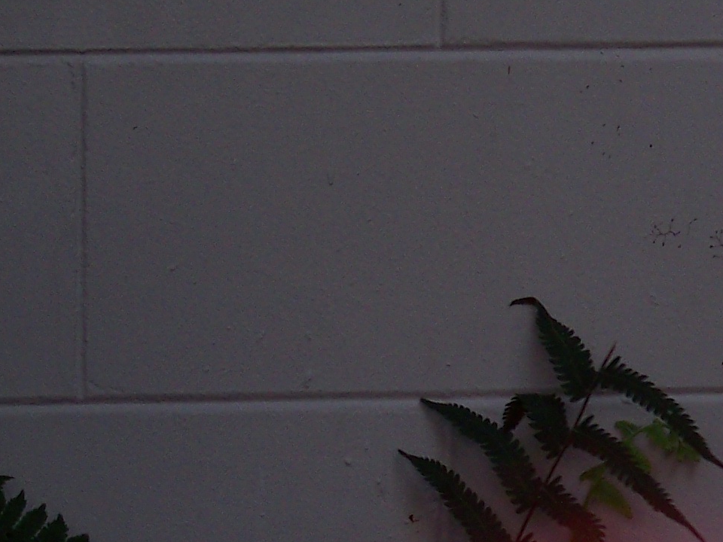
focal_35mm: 403
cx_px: 1057
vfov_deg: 3.7
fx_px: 8417
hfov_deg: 4.9
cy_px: 394
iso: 64
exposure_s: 1/2
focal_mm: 21.1
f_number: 3.2
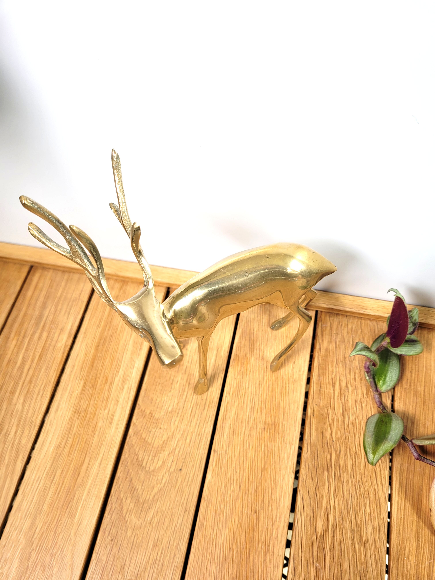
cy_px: 290
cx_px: 218
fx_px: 436
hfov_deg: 53.1
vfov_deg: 67.3
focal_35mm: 26
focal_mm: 5.4
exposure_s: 1/570
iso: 40
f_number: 1.8
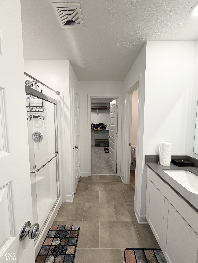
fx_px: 107
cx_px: 99
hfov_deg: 85.7
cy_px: 132
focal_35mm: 14
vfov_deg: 102.1
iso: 200
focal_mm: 2.22
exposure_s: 1/120
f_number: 2.2
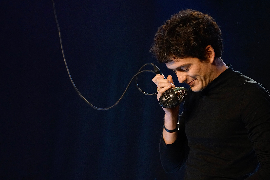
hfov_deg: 11.6
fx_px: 1335
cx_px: 135
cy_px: 90
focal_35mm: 178
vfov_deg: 7.7
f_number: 4
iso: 6400
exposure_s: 1/100
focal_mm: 178
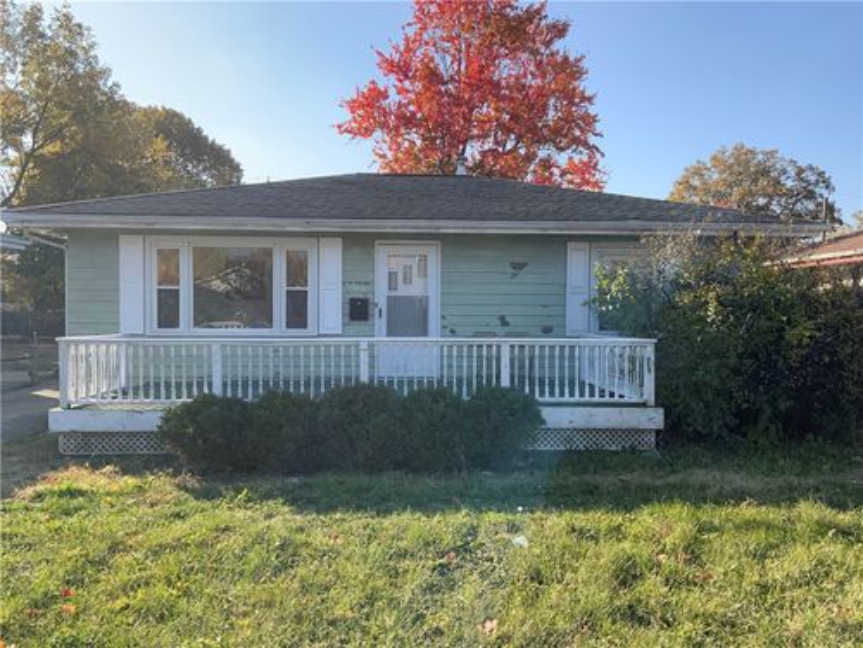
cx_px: 432
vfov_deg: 48.2
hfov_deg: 61.7
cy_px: 324
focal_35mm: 29
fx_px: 723
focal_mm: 3
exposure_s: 1/997
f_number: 1.8
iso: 16
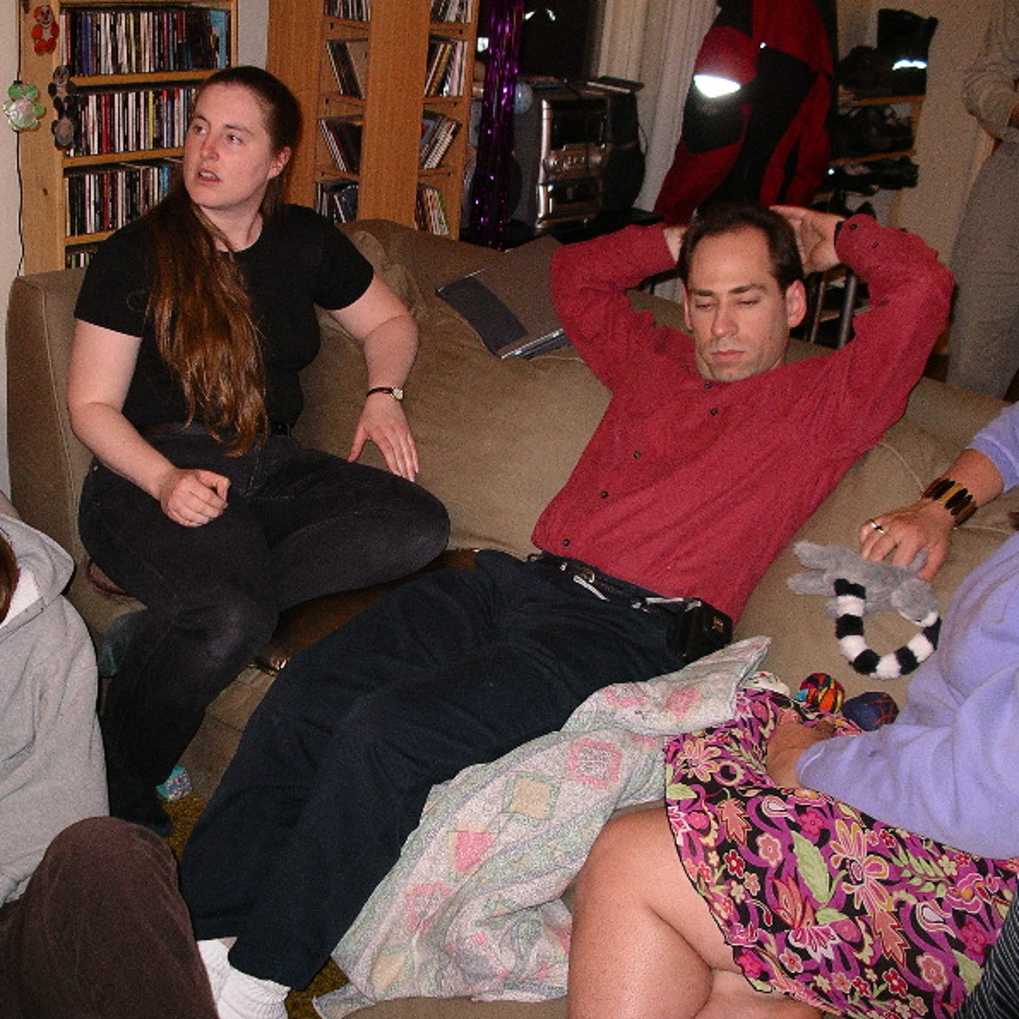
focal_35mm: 44
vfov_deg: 38.3
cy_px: 512
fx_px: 1465
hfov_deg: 38.2
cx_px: 414
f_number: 2.8
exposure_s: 1/40
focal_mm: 7.8
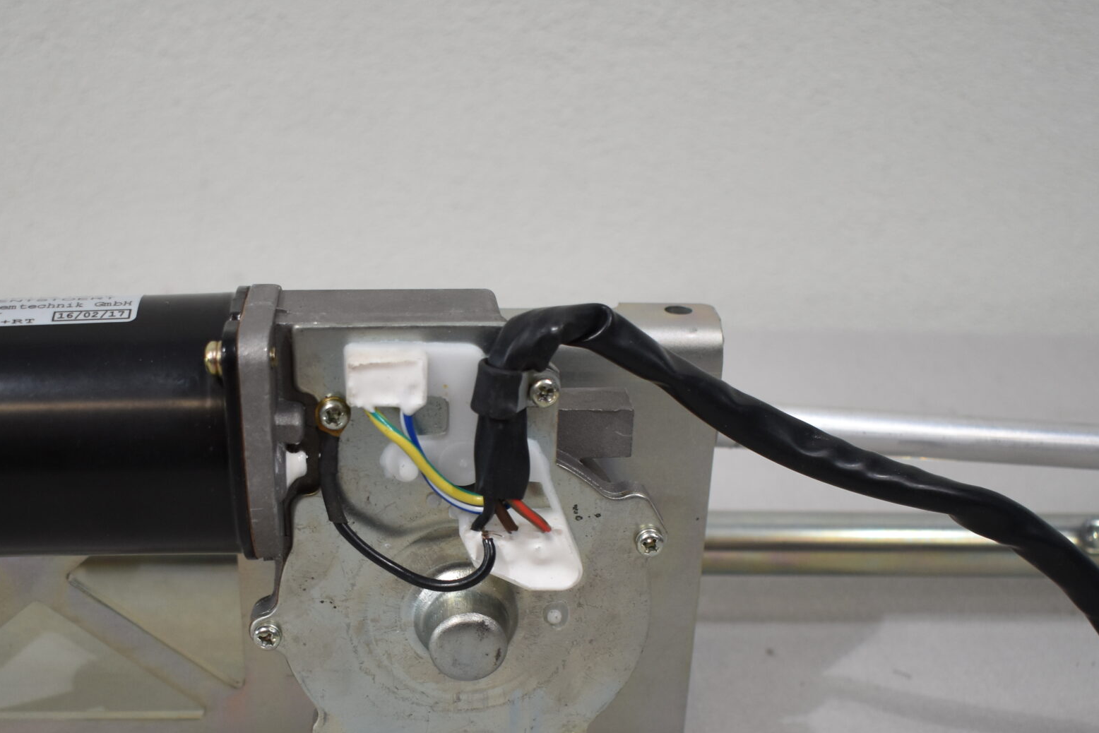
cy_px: 591
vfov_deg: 25.6
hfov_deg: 38.2
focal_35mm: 52
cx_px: 460
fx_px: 1582
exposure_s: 1/250
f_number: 3.8
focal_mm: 21
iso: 560
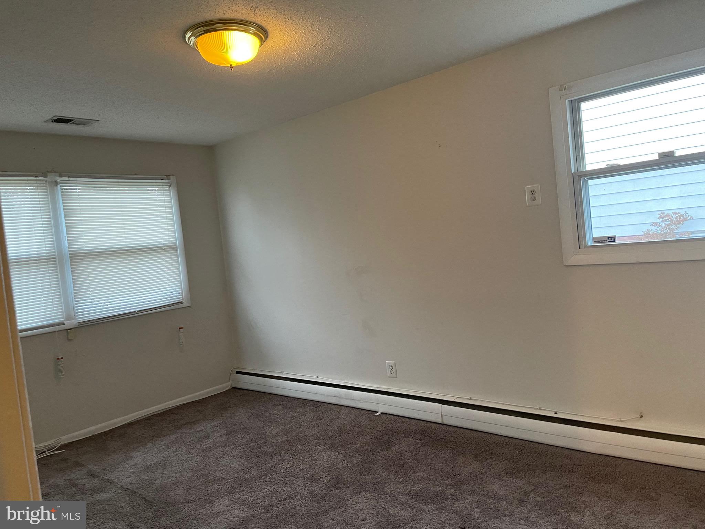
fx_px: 530
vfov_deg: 53.1
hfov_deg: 67.3
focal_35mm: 26
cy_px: 264
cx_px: 352
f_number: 1.6
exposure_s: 1/60
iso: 400
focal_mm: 4.2
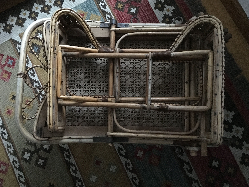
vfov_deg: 46.8
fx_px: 216
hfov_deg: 60.0
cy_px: 91
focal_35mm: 30
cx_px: 126
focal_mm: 4.15
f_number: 2.2
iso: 800
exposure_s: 1/17
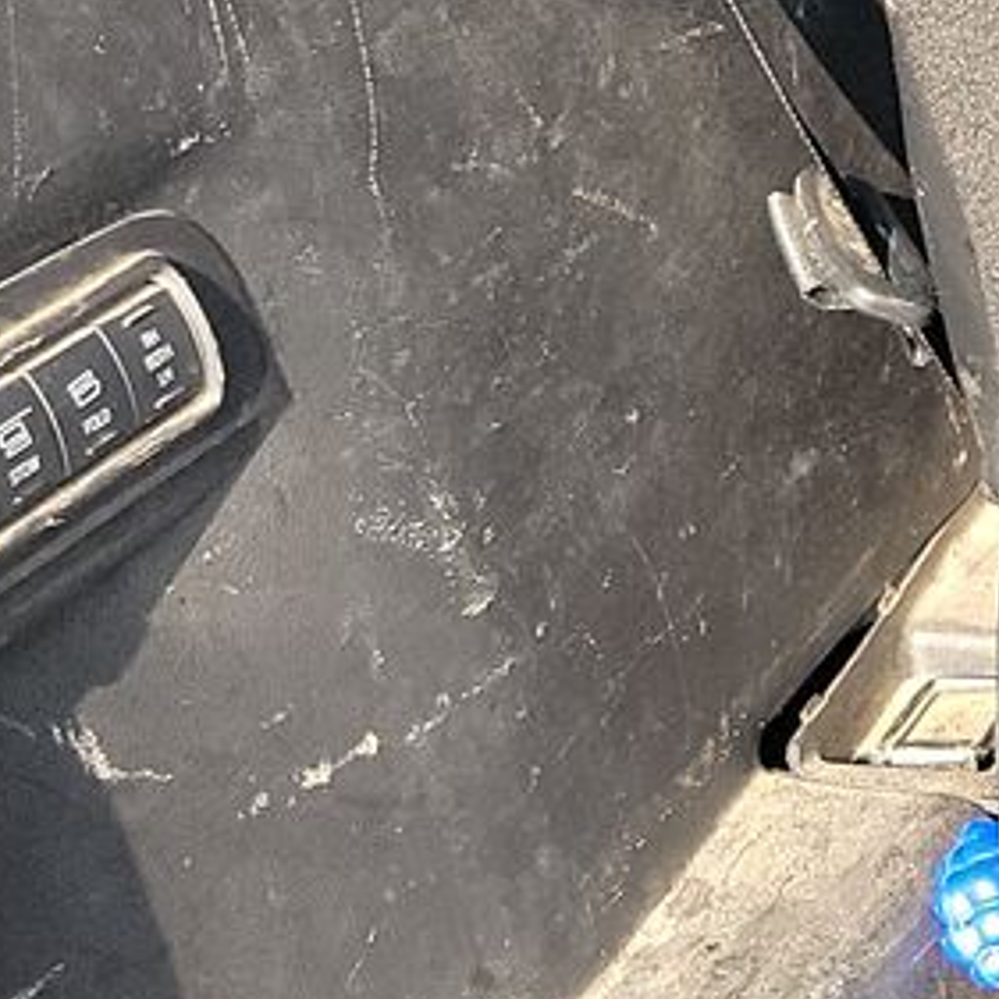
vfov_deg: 14.3
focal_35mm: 121
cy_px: 167
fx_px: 3951
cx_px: 2620
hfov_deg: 11.2
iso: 95
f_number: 1.8
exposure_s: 1/119
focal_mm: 6.7
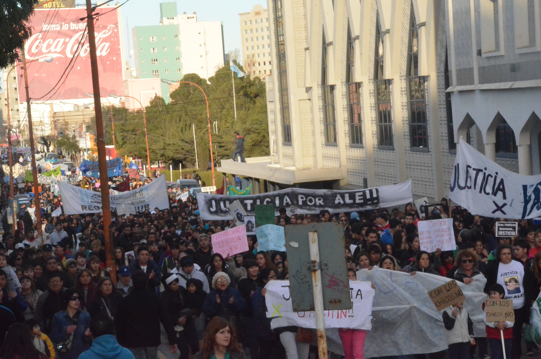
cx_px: 270
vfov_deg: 11.1
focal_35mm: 123
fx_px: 1845
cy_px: 180
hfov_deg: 16.7
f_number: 32
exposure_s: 1/250
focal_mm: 82
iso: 6400
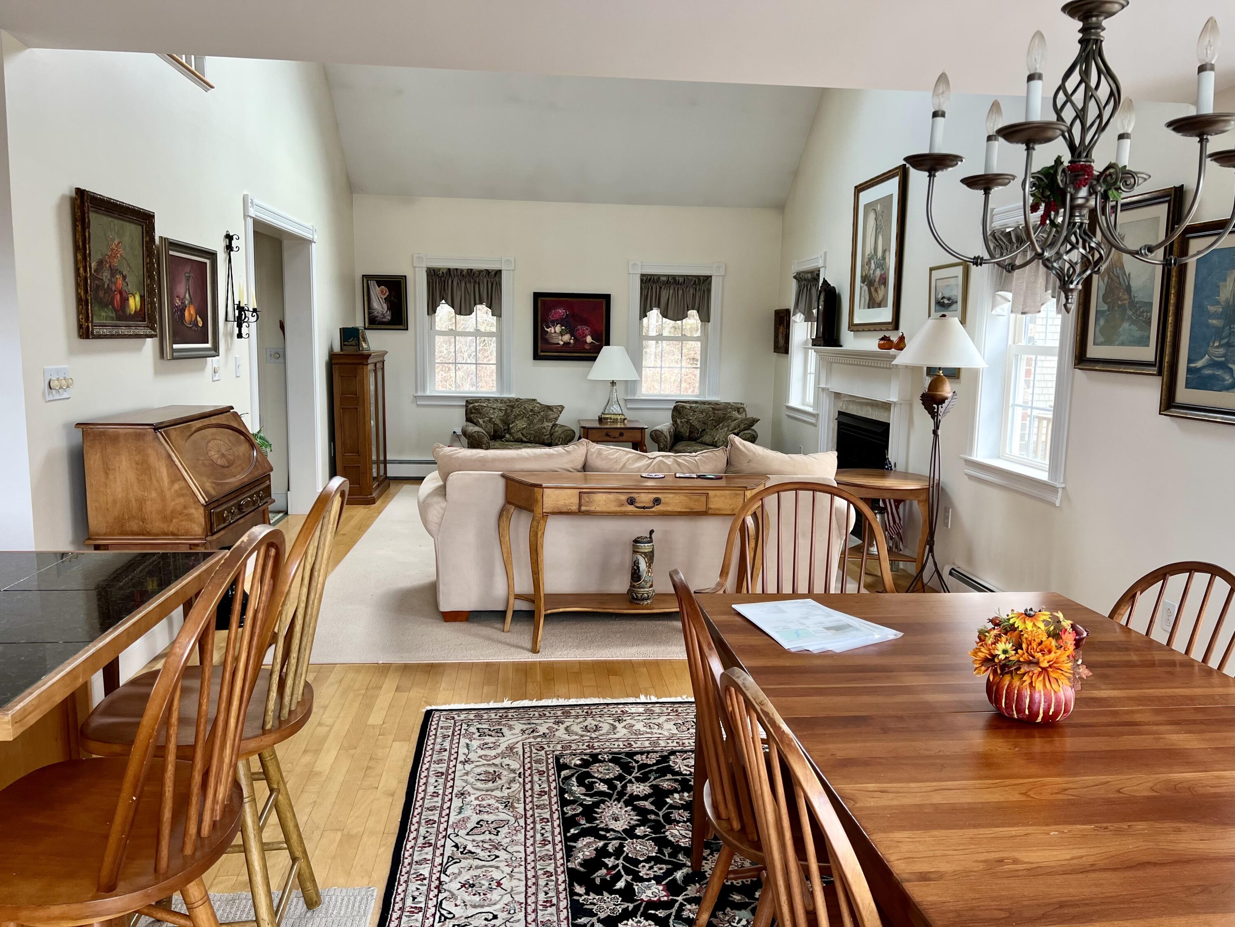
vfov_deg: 53.1
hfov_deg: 67.3
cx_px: 618
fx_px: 928
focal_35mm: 26
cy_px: 464
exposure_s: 1/121
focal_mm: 5.7
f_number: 1.5
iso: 125
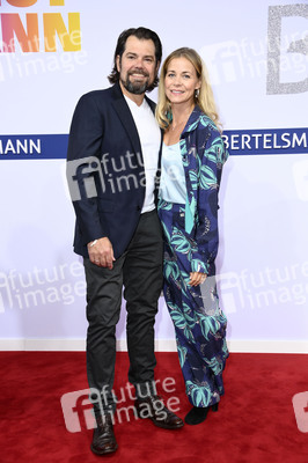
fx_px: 540
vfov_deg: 46.4
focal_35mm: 42
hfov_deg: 31.8
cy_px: 232
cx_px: 154
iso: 1000
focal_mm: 42
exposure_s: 1/200
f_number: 5.6
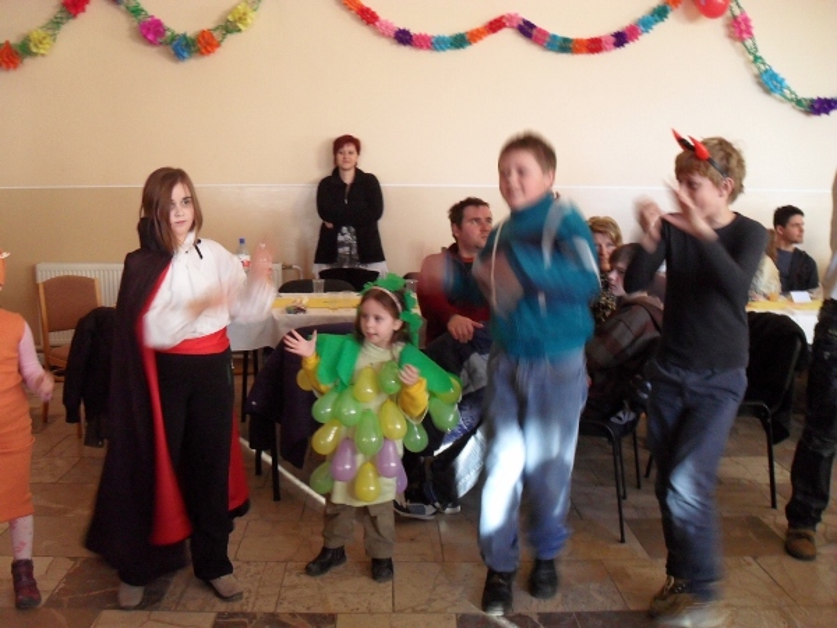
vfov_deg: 40.7
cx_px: 418
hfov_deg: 52.6
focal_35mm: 35
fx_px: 846
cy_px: 314
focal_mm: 6.2
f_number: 2.8
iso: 240
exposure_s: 1/15
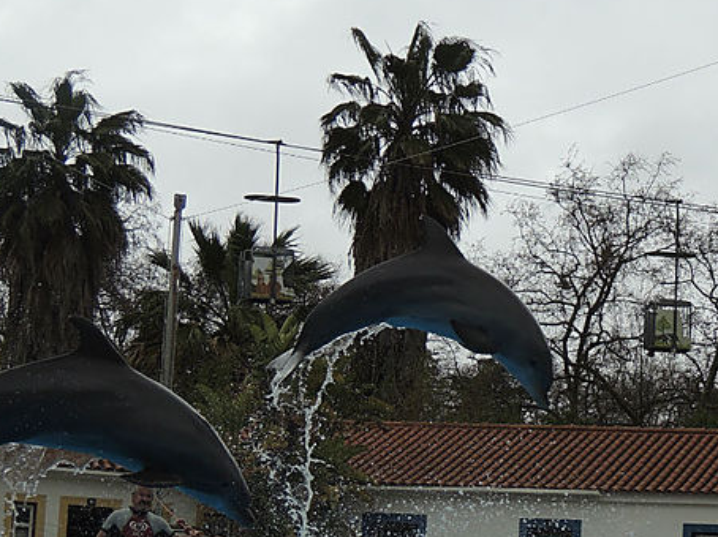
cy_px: 269
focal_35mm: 119
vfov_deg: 12.4
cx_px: 587
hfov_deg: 16.4
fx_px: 2467
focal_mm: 10.7
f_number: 3.7
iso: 100
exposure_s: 1/500
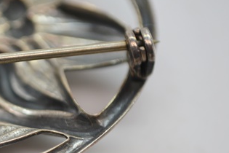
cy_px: 120
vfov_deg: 8.7
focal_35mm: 157
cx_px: 23
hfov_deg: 13.0
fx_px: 998
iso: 360
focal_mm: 55
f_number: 5.6
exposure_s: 1/125
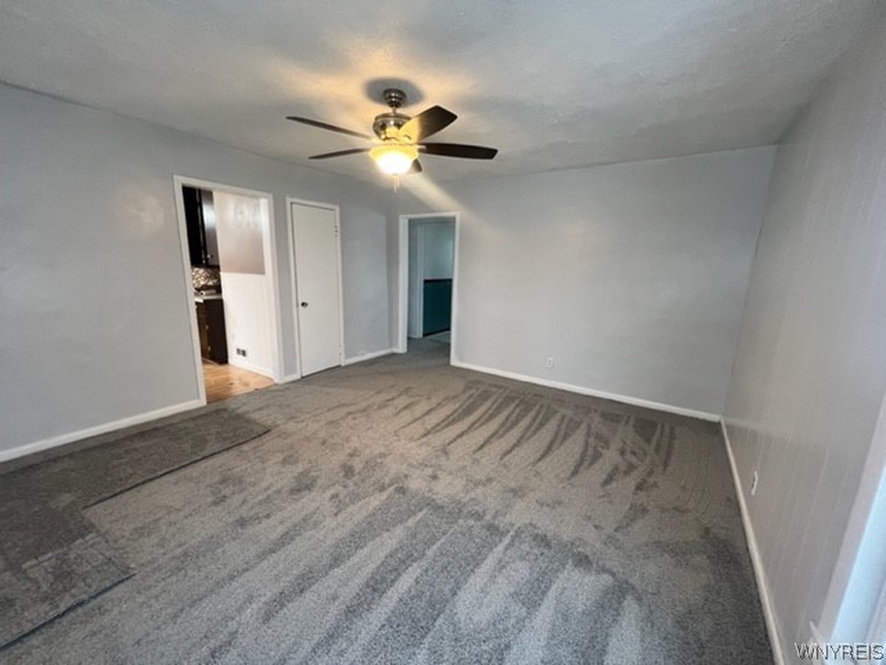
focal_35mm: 13
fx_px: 333
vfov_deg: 89.9
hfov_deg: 106.2
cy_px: 332
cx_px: 443
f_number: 1.8
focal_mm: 1.57
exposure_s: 1/60
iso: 250
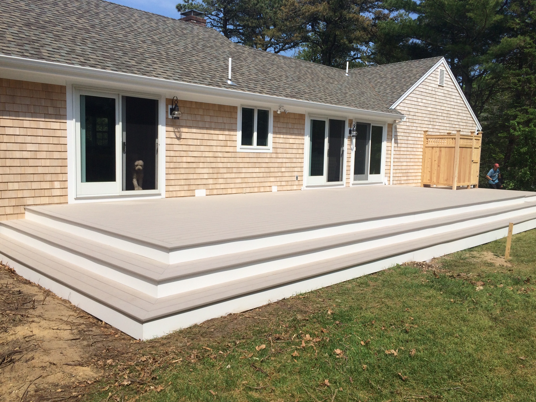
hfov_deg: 58.4
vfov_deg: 45.4
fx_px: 480
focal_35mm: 31
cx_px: 272
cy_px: 200
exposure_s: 1/3425
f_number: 2.2
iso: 40
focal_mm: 4.12
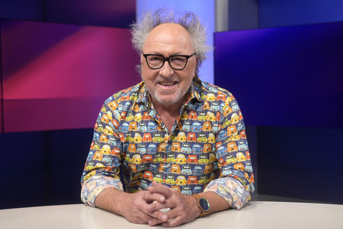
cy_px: 116
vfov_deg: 29.2
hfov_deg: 42.7
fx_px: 438
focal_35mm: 46
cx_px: 173
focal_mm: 30
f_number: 2.2
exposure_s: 1/250
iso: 640
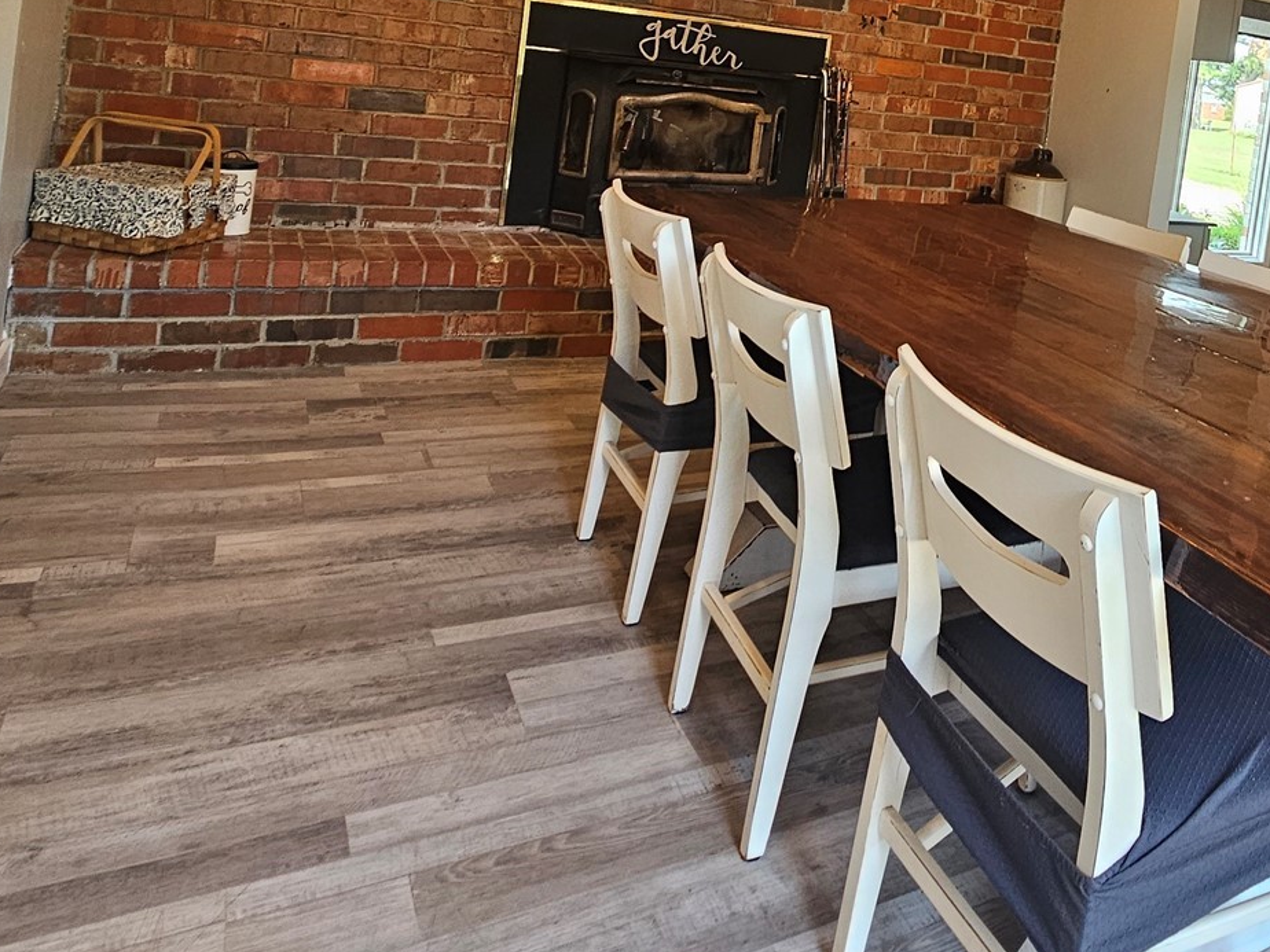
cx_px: 970
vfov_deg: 45.7
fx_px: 991
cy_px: 69
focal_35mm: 27
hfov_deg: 61.2
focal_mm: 2.2
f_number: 2.2
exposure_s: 1/60
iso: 80
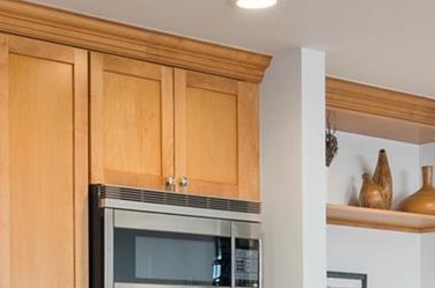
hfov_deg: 20.7
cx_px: 118
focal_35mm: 98
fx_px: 1182
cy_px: 330
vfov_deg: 13.6
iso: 200
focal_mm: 12
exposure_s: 1/1.25
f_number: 8
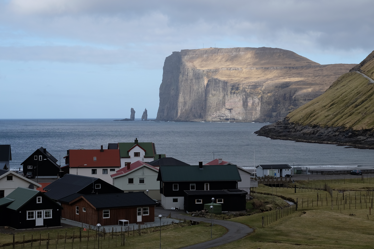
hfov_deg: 27.0
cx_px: 187
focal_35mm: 75
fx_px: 779
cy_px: 124
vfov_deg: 18.2
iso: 200
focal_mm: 50
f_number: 7.1
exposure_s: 1/350
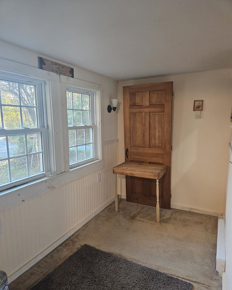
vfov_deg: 70.3
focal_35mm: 24
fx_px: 206
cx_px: 116
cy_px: 150
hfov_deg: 58.8
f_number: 1.8
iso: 800
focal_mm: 5.4
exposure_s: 1/120
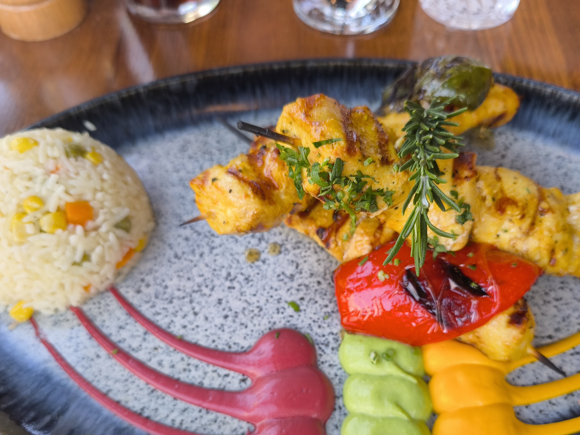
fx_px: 519
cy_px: 291
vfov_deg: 44.8
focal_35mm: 31
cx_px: 320
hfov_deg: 58.2
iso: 80
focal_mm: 6.57
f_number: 1.6
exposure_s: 1/100
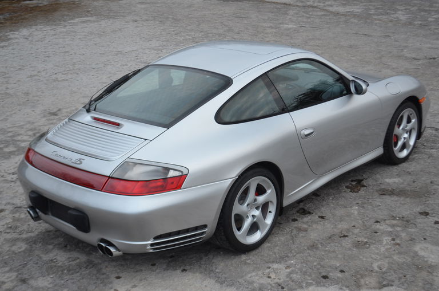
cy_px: 146
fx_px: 620
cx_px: 220
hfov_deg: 39.0
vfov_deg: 26.3
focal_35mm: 51
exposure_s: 1/60
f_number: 5
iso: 560
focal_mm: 34
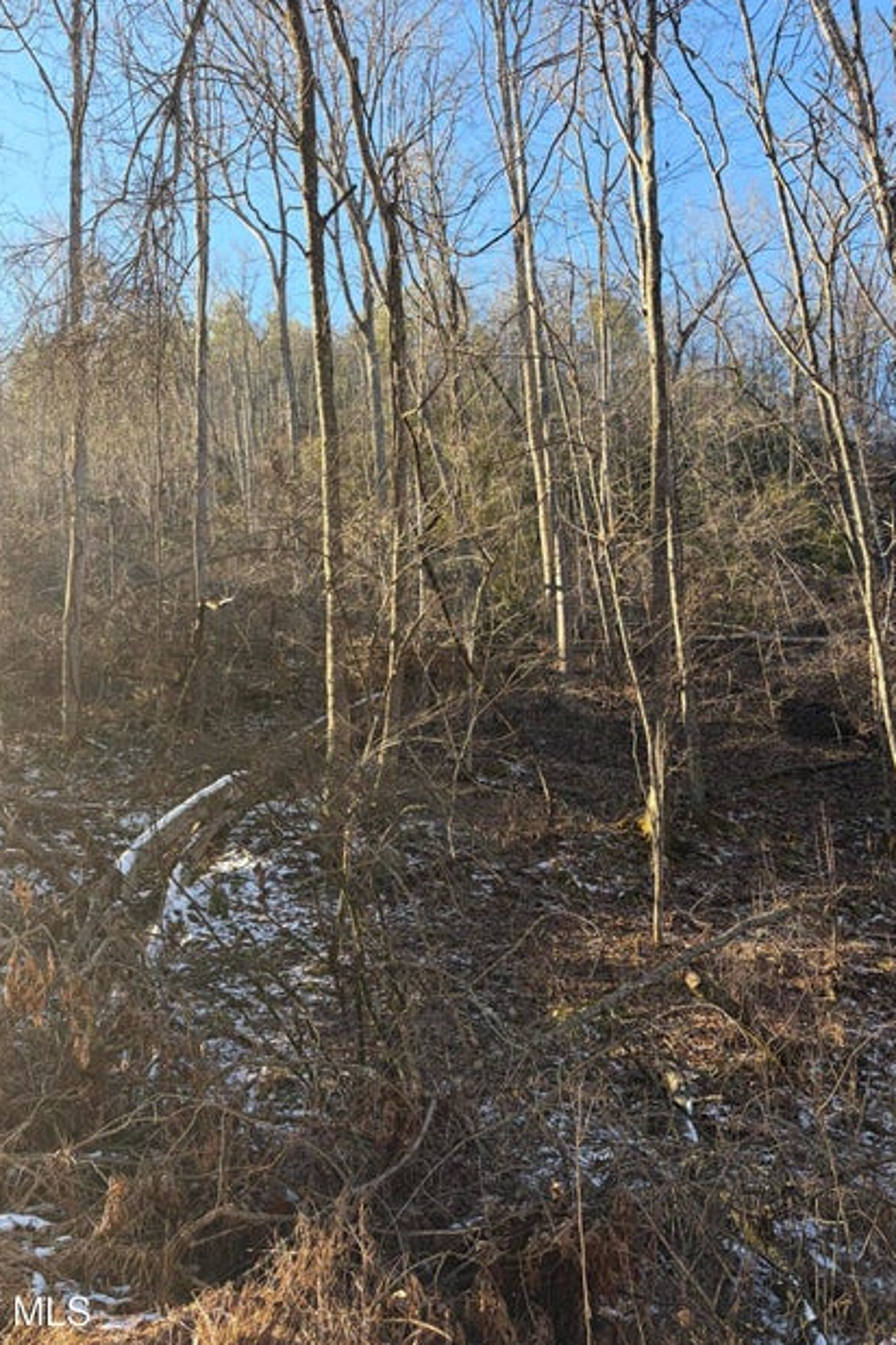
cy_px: 679
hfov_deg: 46.4
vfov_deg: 65.5
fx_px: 1045
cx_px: 441
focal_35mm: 28
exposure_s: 1/1155
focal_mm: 5.96
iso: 50
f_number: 1.6
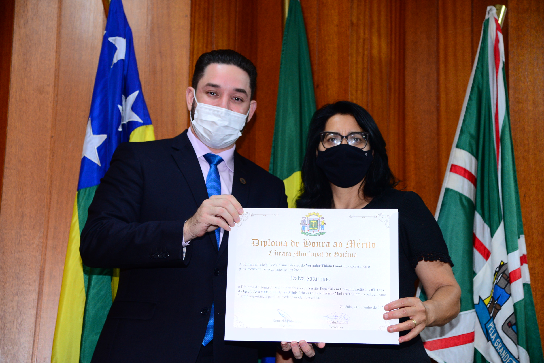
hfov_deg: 28.8
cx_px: 272
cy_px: 182
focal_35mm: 70
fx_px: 1058
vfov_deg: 19.5
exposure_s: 1/60
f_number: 4
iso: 1600
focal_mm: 70
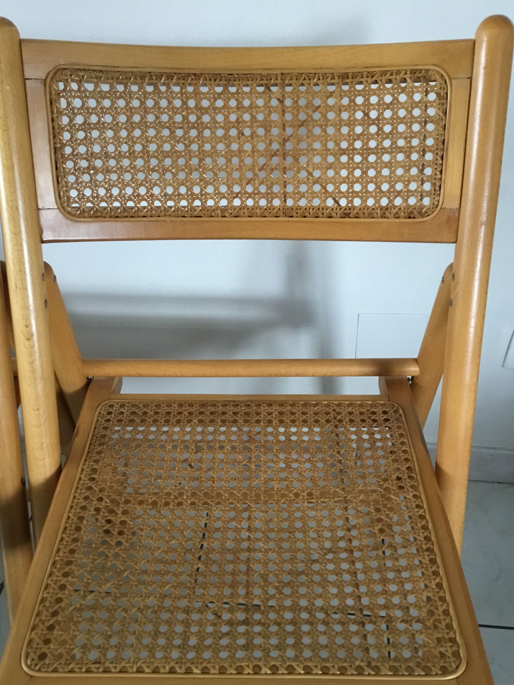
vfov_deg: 53.9
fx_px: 673
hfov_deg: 41.8
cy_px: 371
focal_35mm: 34
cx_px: 265
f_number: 2.4
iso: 160
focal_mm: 3.3
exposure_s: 1/33
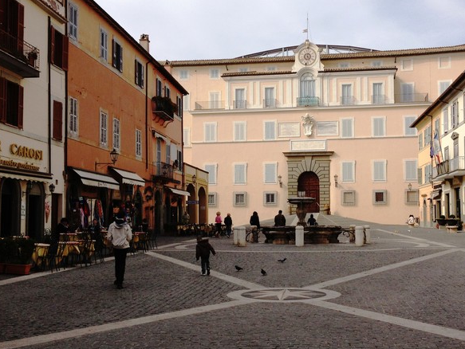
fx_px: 645
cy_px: 182
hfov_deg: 39.4
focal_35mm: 48
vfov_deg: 30.3
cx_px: 286
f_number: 2.4
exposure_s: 1/1577
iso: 64
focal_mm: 4.28
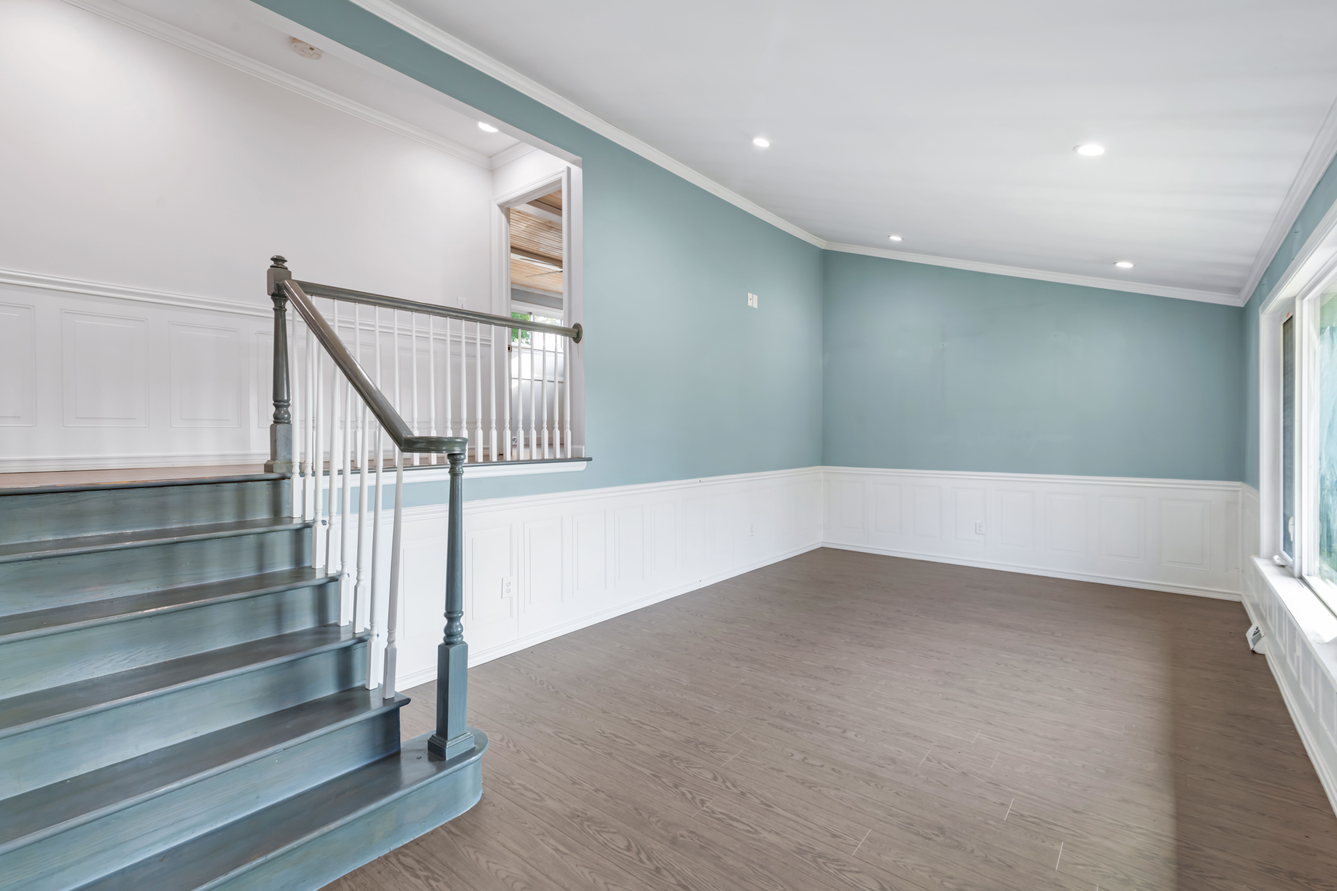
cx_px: 668
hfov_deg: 96.7
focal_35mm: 16
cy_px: 446
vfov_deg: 73.7
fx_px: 594
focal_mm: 16
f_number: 9
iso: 320
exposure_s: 1/3
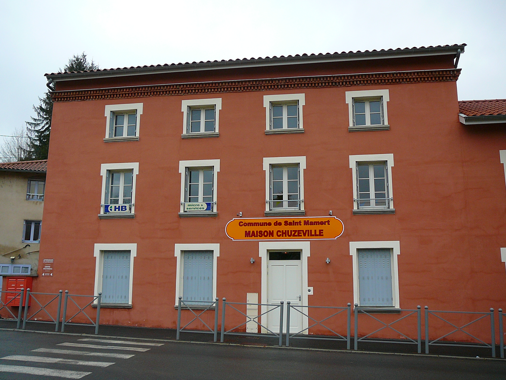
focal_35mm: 35
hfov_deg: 52.6
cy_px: 190
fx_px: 512
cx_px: 253
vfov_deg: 40.7
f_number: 2.8
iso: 80
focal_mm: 5.2
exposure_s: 1/100
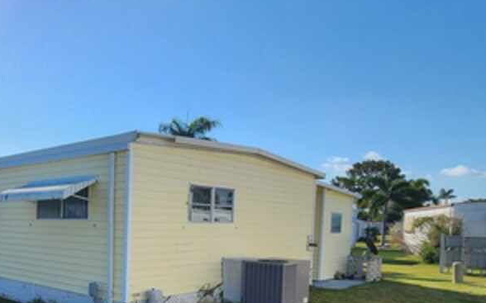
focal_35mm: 30
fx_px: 397
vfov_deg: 39.9
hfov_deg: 56.6
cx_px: 74
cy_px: 247
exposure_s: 1/3502
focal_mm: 2.2
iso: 50
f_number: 2.2
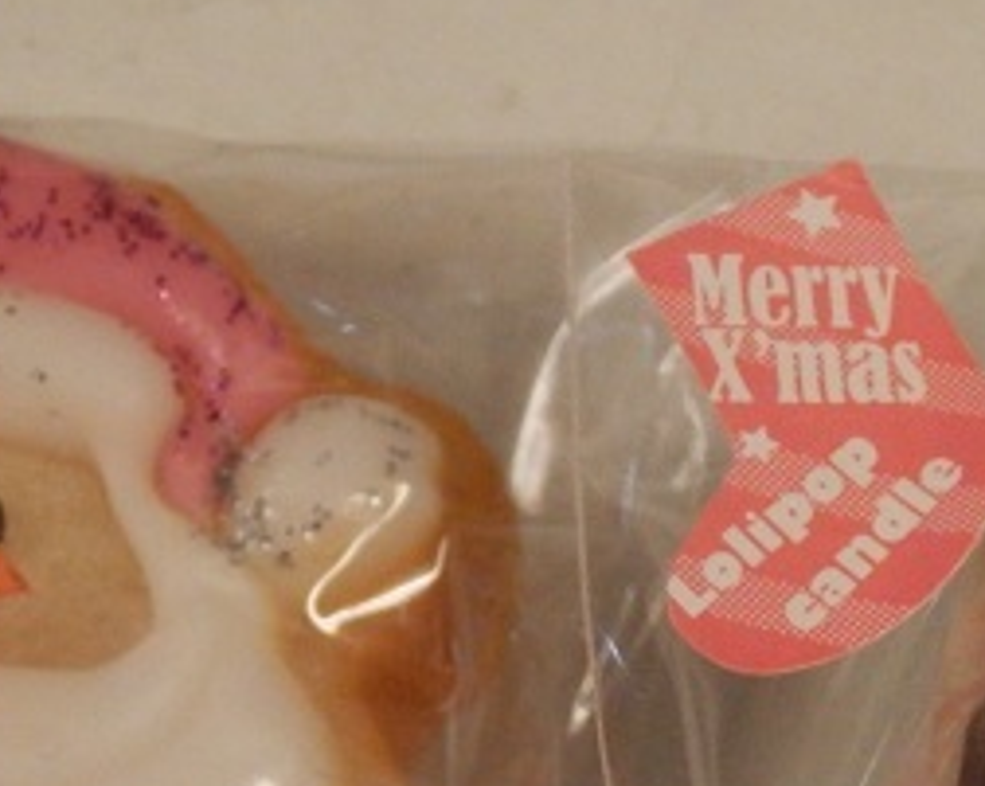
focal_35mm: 157
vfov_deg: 9.7
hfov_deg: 12.3
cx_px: 532
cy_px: 872
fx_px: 4572
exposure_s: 1/100
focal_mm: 9.8
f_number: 4.1
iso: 500
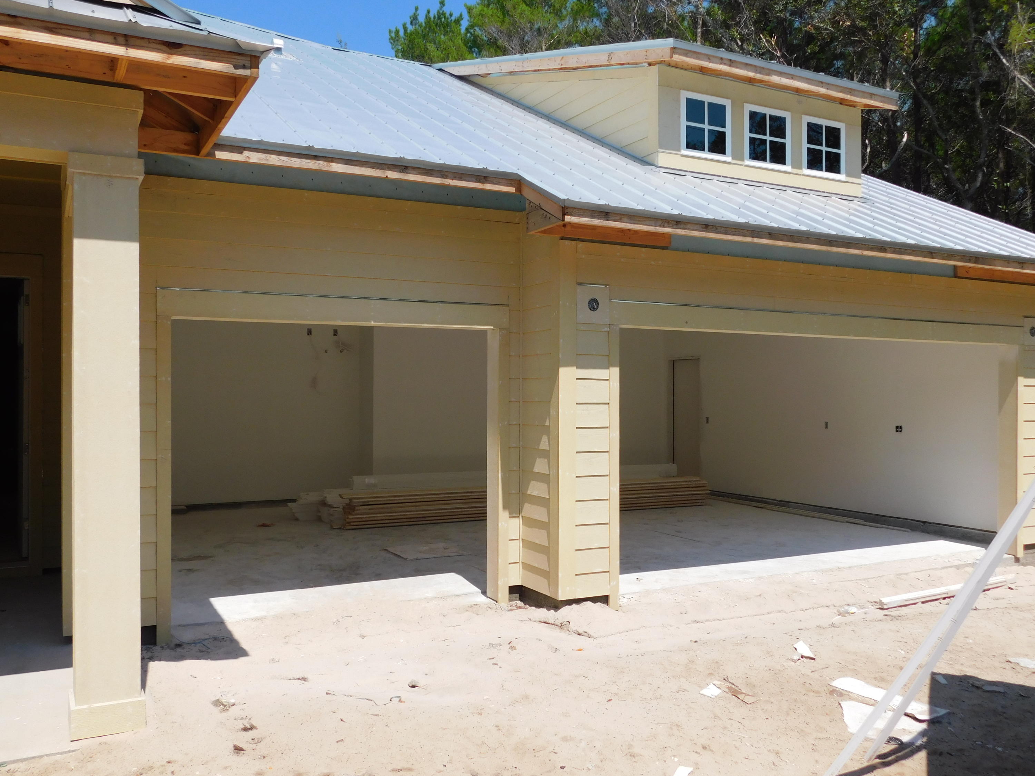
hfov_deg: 60.0
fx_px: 897
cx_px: 518
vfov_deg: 46.8
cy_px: 388
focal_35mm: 30
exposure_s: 1/500
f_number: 6.4
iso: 125
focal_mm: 5.3
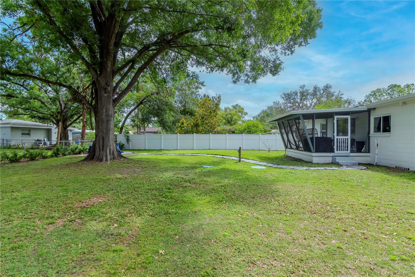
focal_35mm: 16
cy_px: 138
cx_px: 208
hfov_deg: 95.0
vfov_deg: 72.0
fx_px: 190
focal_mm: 11
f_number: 8
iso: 1000
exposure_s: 1/640
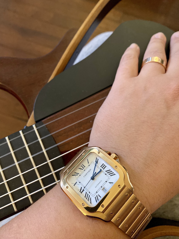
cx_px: 90
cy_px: 120
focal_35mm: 26
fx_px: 179
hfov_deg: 53.1
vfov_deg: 67.3
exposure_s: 1/60
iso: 500
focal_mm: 4.25
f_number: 1.8
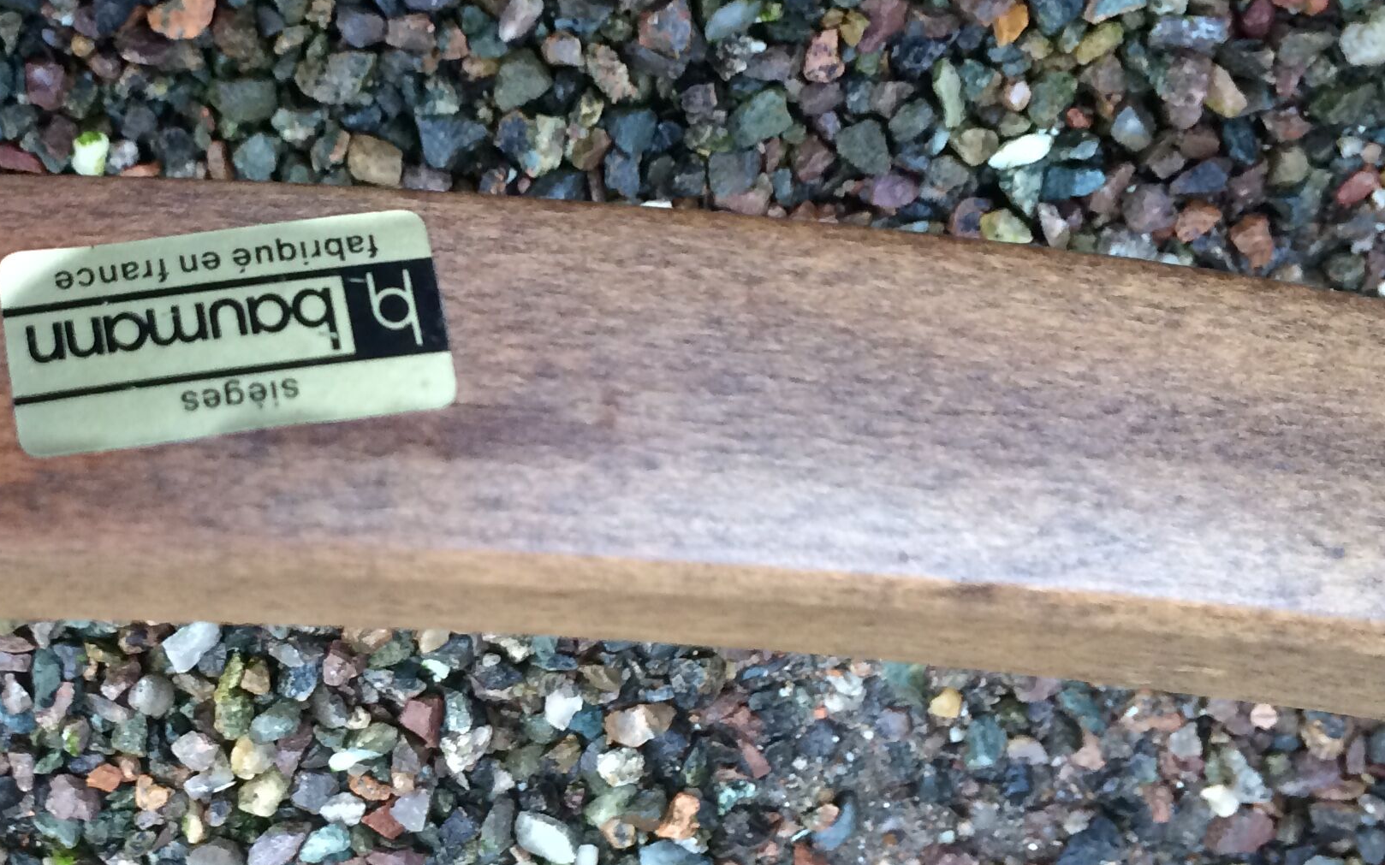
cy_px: 453
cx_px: 235
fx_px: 2340
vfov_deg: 21.0
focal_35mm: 62
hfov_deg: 31.9
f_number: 2.2
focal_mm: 4.15
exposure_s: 1/33
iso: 80
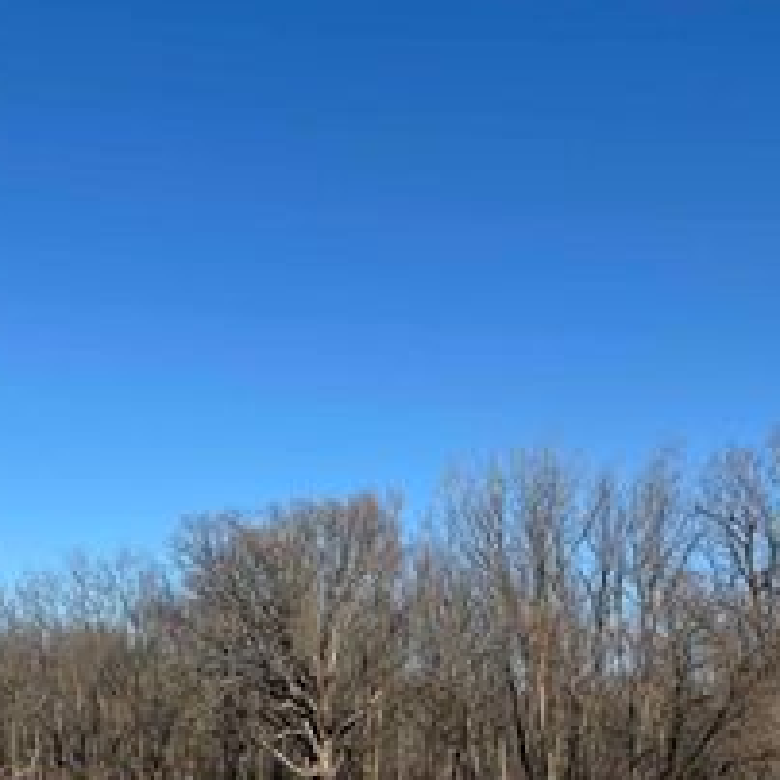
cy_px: 678
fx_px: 1453
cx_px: 232
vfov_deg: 29.0
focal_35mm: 57
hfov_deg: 29.7
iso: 50
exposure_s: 1/3650
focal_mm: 5.96
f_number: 1.6
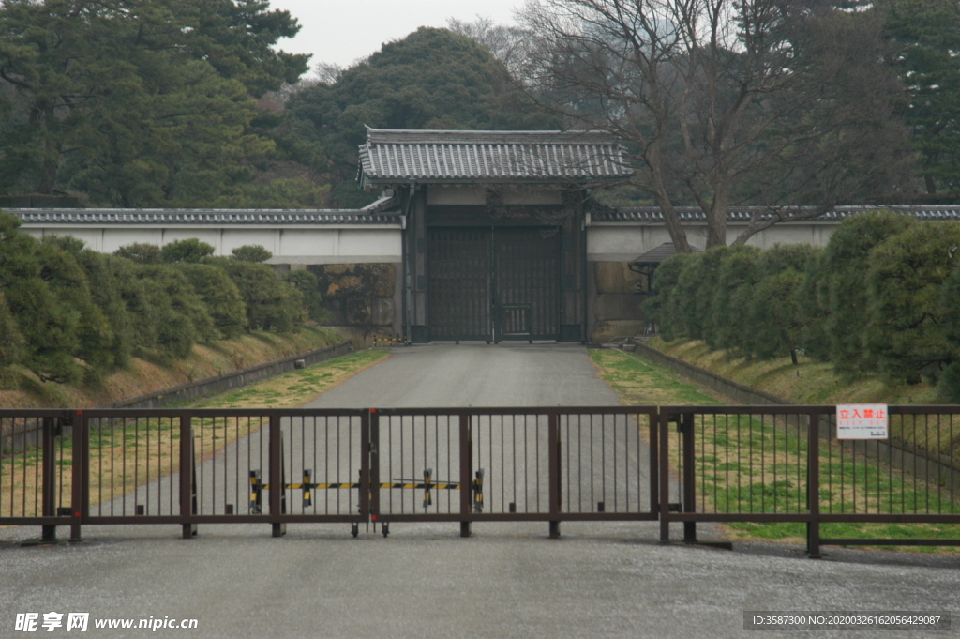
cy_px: 320
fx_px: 3397
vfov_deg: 10.7
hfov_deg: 16.1
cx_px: 480
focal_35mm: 128
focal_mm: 85
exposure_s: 1/160
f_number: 6.3
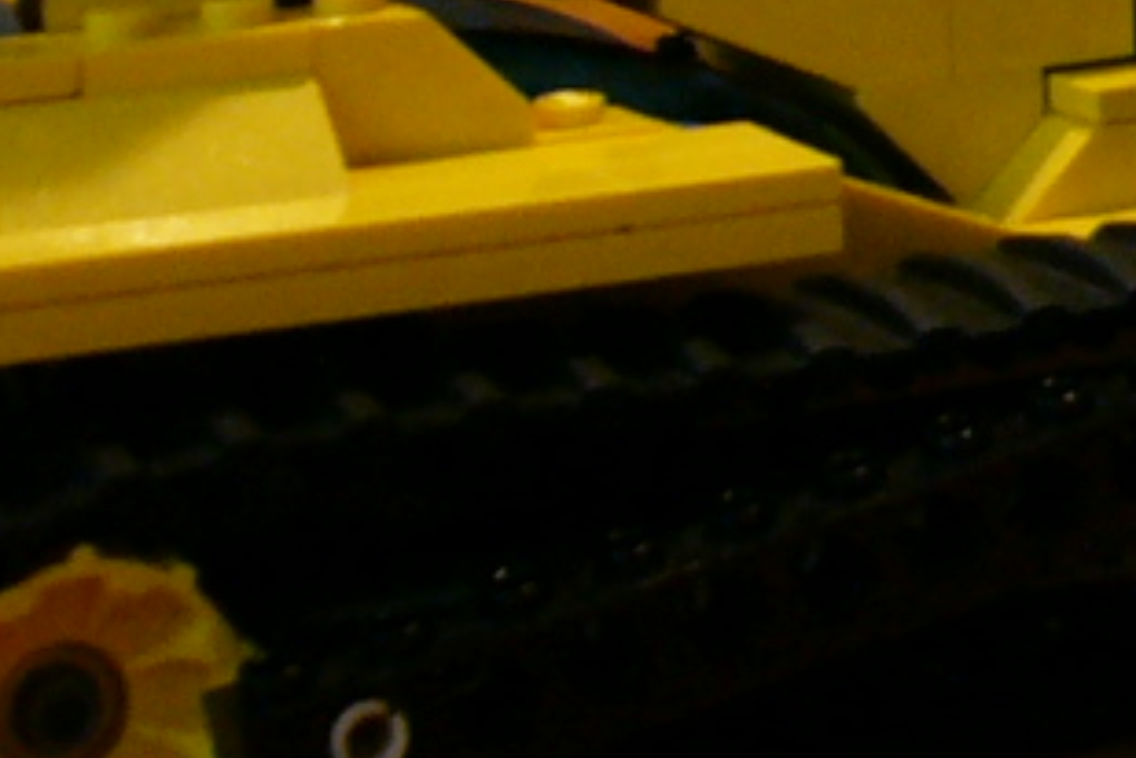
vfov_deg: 8.6
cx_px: 1614
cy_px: -714
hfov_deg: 13.0
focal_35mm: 151
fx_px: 4765
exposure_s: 1/8
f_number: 2.8
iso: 200
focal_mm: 5.8
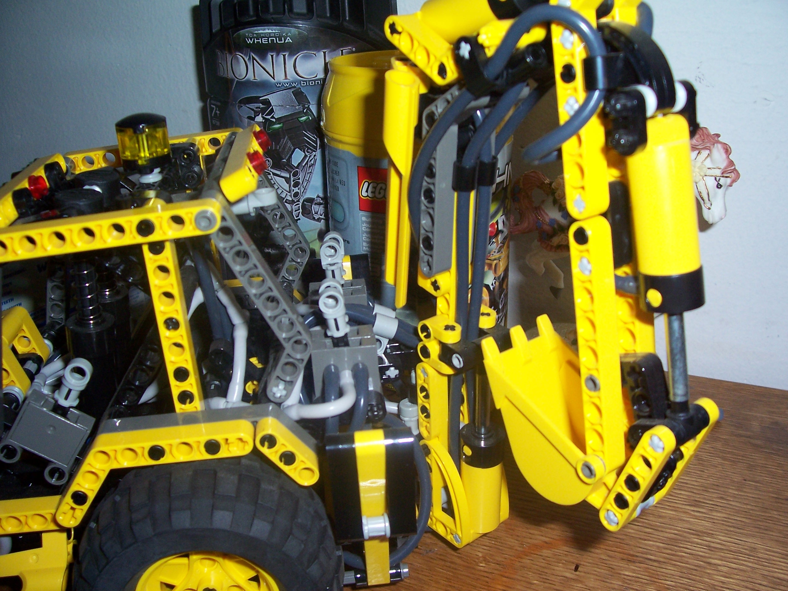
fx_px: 774
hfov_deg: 54.0
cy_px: 296
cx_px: 394
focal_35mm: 34
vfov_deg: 41.8
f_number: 2.7
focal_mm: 5.6
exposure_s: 1/60
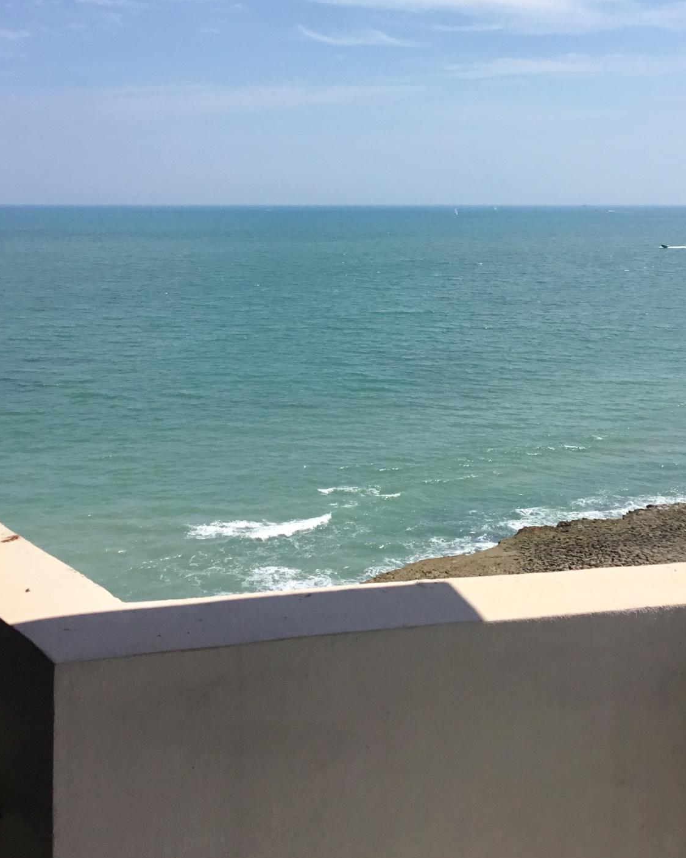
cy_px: 266
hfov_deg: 34.9
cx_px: 375
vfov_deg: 42.2
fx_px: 1091
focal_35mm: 43
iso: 25
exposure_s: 1/2717
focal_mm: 3.3
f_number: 2.4
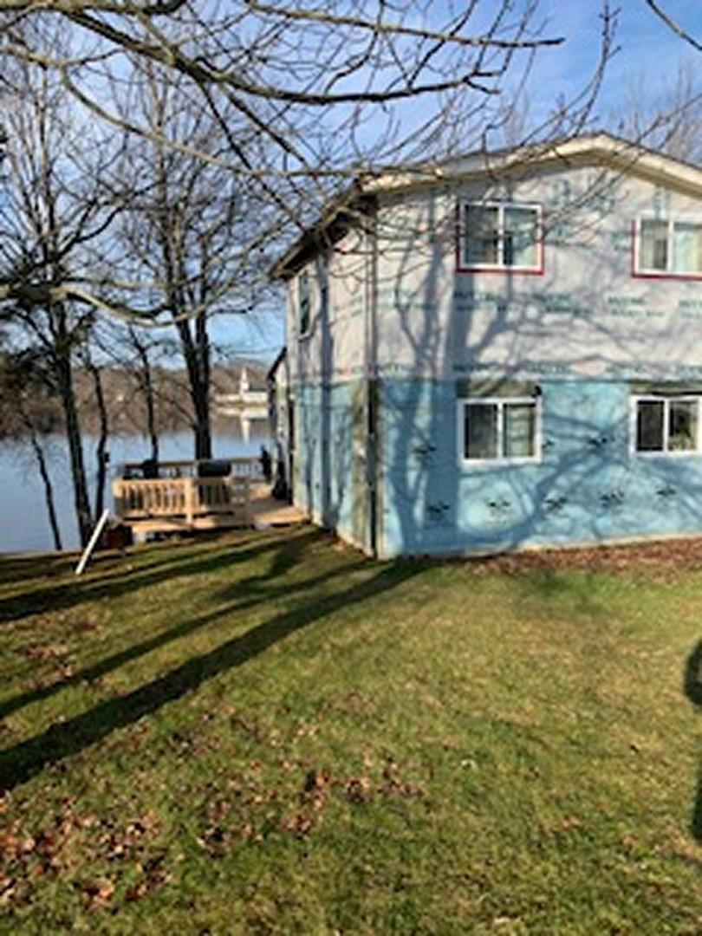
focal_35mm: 26
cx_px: 351
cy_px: 468
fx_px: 703
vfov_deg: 67.3
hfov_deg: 53.1
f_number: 1.8
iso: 25
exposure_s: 1/1560
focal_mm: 4.25
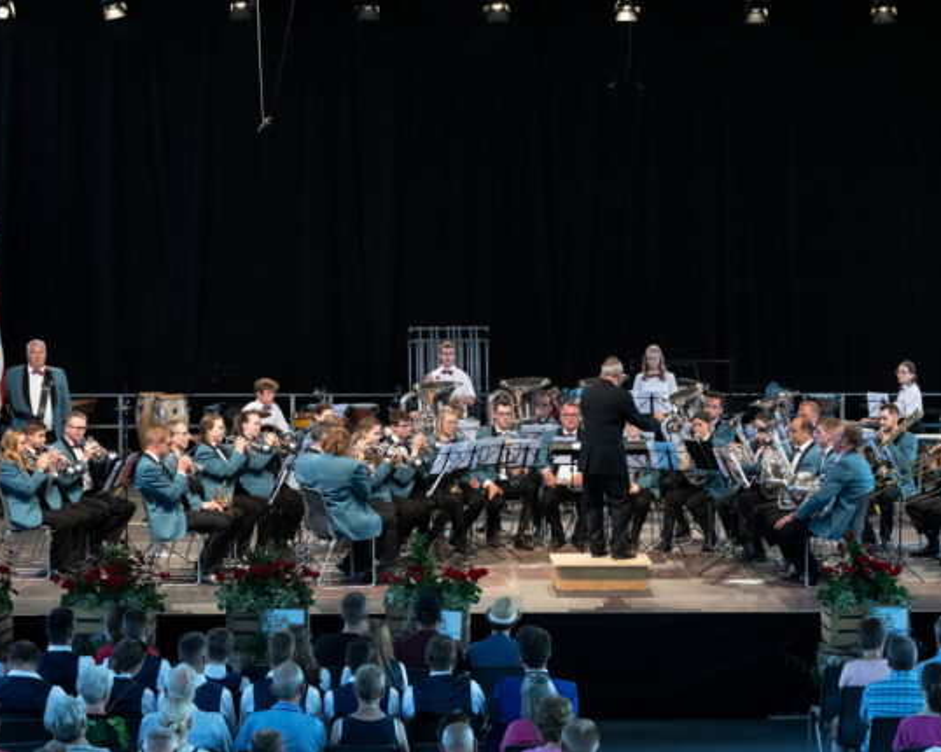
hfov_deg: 18.8
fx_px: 2840
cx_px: 514
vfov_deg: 15.1
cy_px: 377
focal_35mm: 102
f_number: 8
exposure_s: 1/125
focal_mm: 90
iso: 4000
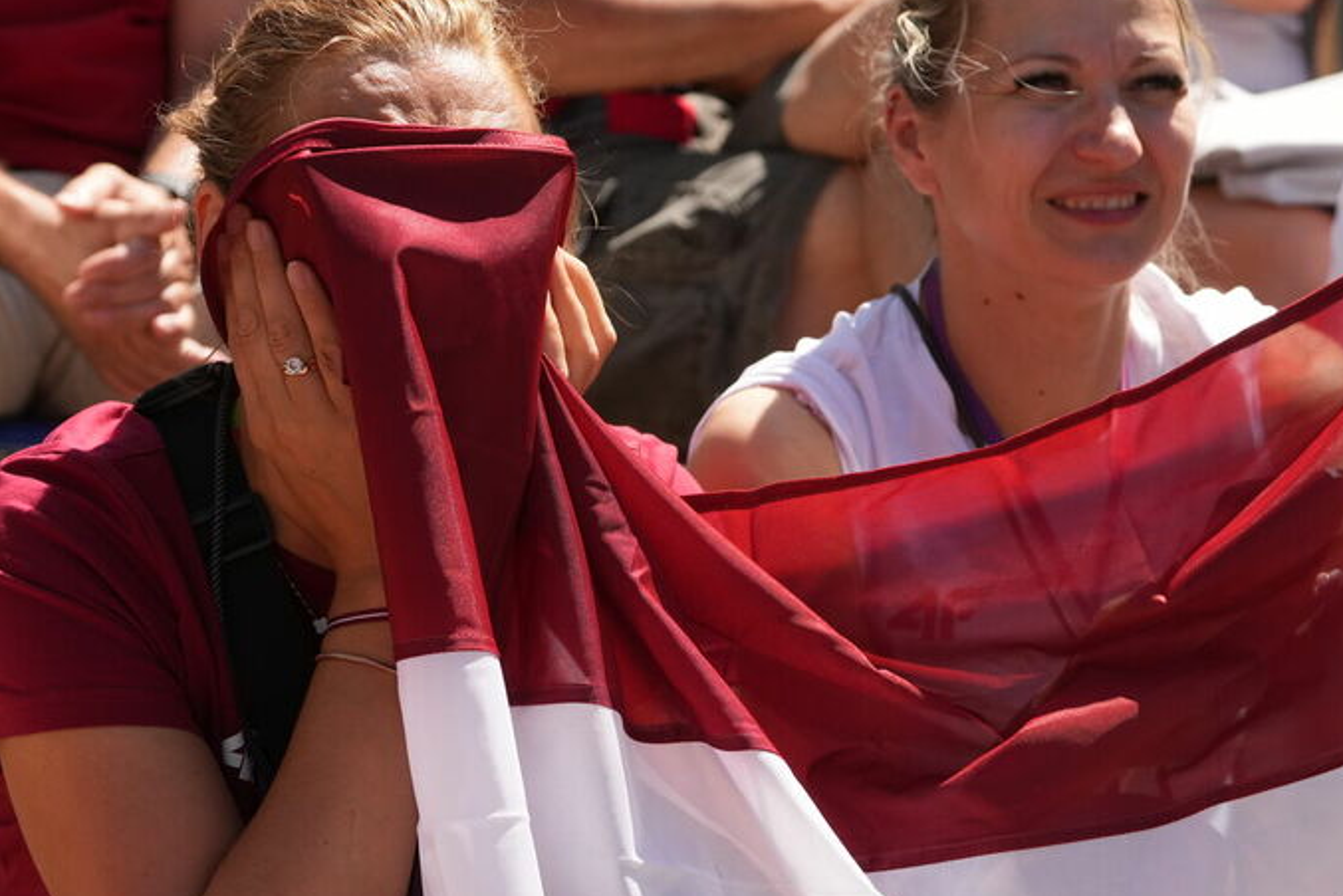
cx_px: 839
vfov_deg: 11.1
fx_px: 4628
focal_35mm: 124
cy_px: 575
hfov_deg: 16.5
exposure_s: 1/3200
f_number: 4.5
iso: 640
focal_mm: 70
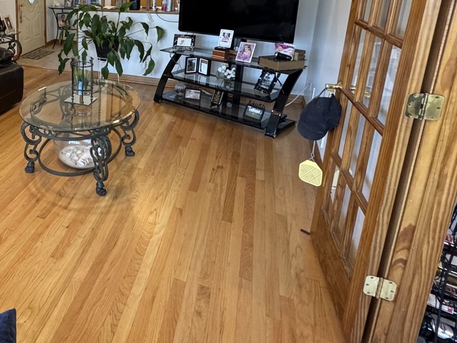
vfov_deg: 44.2
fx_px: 396
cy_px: 61
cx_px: 15
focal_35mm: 30
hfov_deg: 50.3
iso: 250
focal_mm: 2.22
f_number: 2.2
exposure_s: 1/60
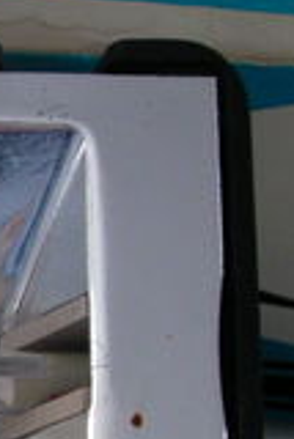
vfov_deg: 13.7
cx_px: -360
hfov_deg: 8.6
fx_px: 1809
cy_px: 425
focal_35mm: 148
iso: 146
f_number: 3.5
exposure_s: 1/30
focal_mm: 6.3
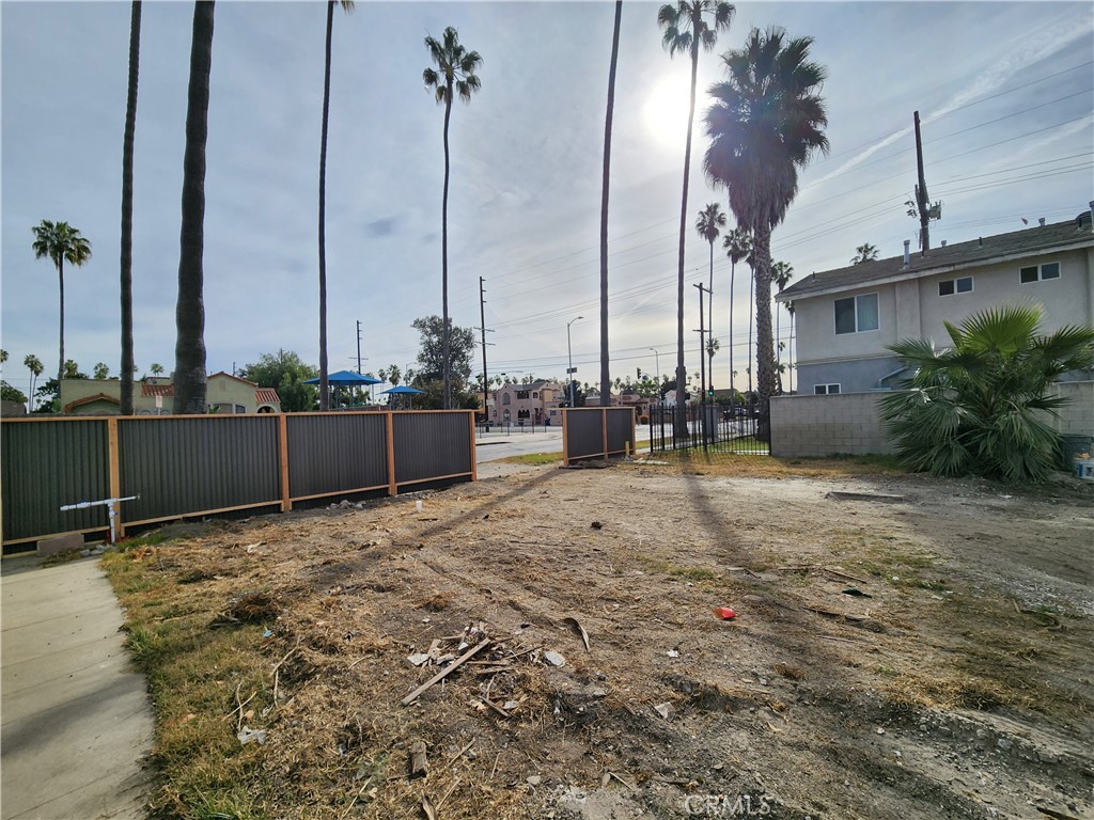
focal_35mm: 13
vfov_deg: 89.9
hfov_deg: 106.2
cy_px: 410
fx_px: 411
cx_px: 547
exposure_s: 1/5002
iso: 50
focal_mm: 2.2
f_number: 2.2
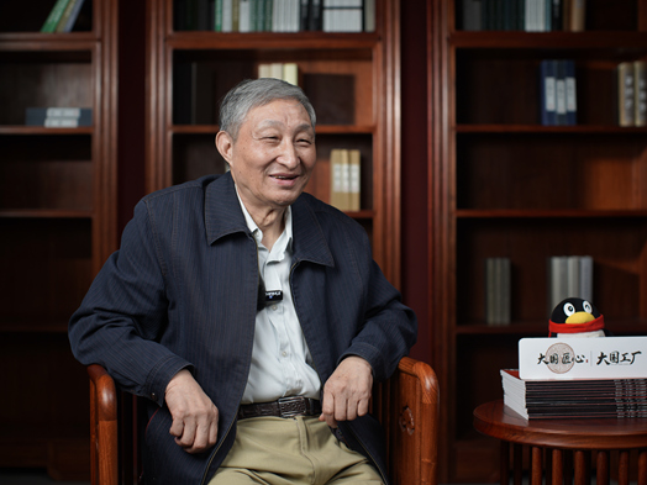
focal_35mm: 55
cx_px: 348
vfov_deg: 26.6
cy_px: 243
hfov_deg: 34.9
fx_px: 1028
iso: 125
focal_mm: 50
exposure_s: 1/50
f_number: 2.8
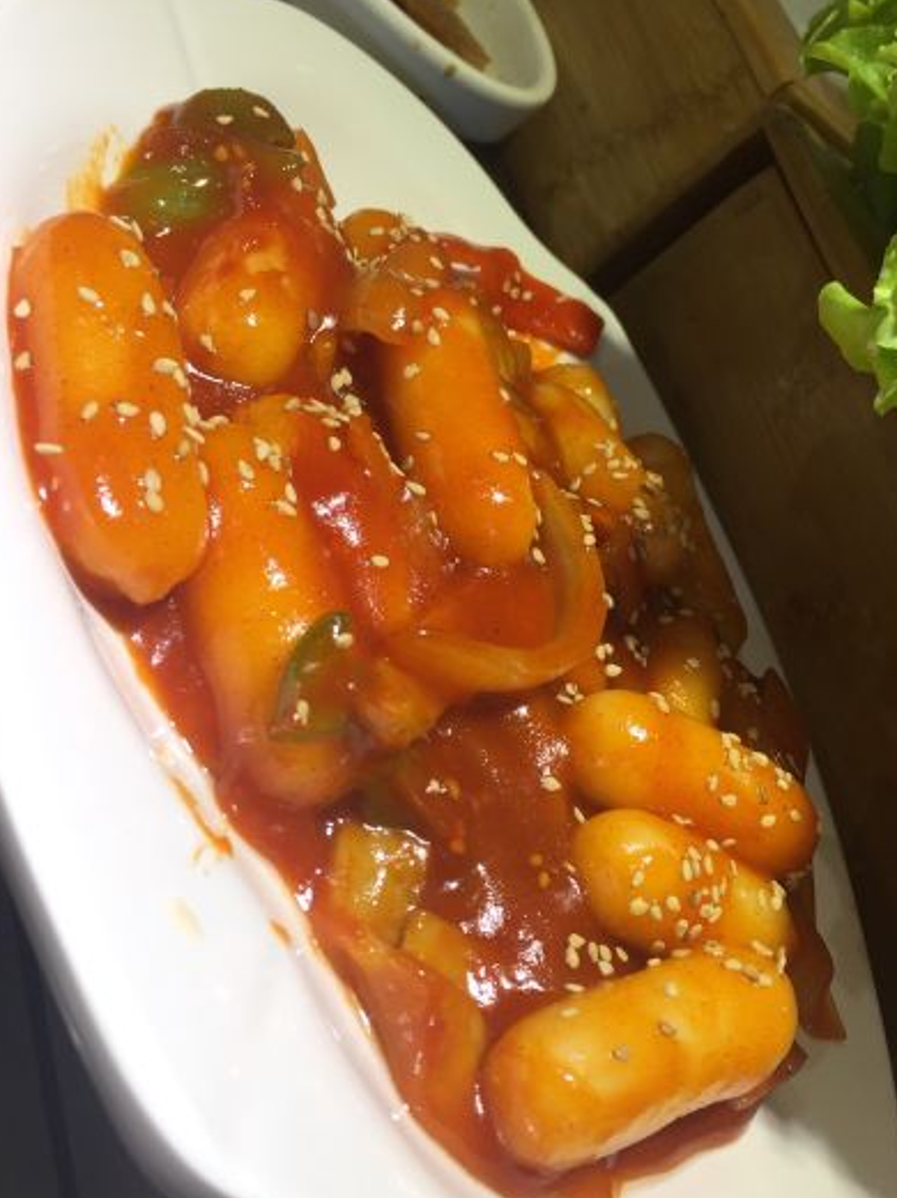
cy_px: 598
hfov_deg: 36.5
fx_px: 1349
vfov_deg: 47.9
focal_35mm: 39
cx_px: 569
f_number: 2.2
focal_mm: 4.15
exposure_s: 1/100
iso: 32
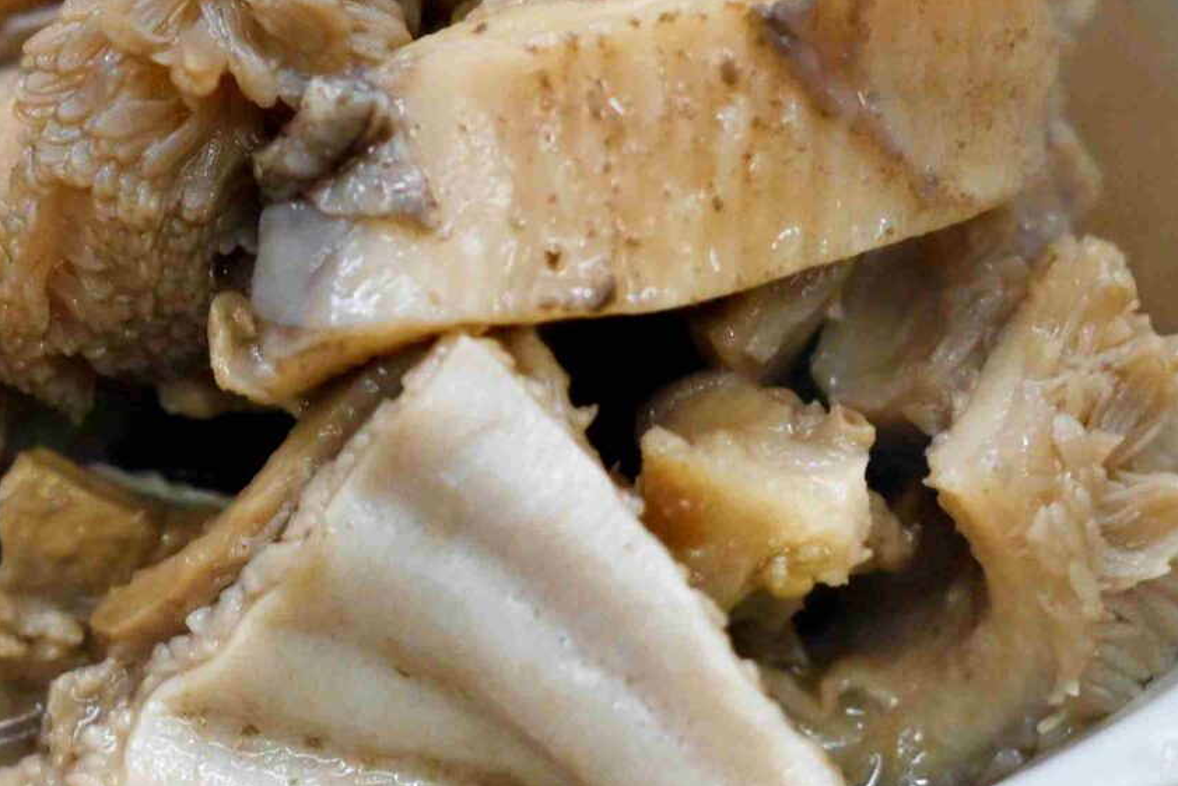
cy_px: 72
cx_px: 130
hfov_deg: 9.0
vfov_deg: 6.0
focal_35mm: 228
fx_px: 7463
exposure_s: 1/160
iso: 640
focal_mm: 50
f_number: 3.2
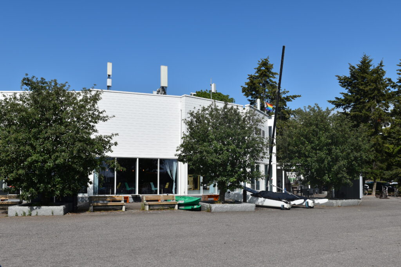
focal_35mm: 42
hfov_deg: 46.4
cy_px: 134
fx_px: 468
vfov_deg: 31.9
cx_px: 200
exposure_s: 1/320
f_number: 9
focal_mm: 28
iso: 100
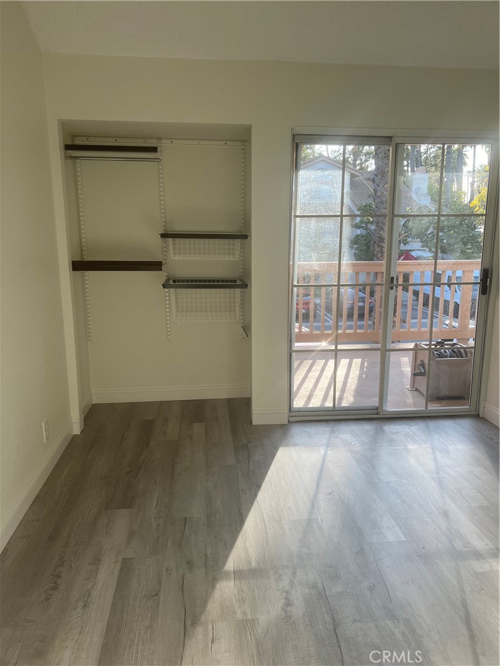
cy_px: 333
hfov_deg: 53.1
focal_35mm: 26
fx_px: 501
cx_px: 250
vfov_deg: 67.3
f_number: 1.5
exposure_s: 1/317
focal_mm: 5.7
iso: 50
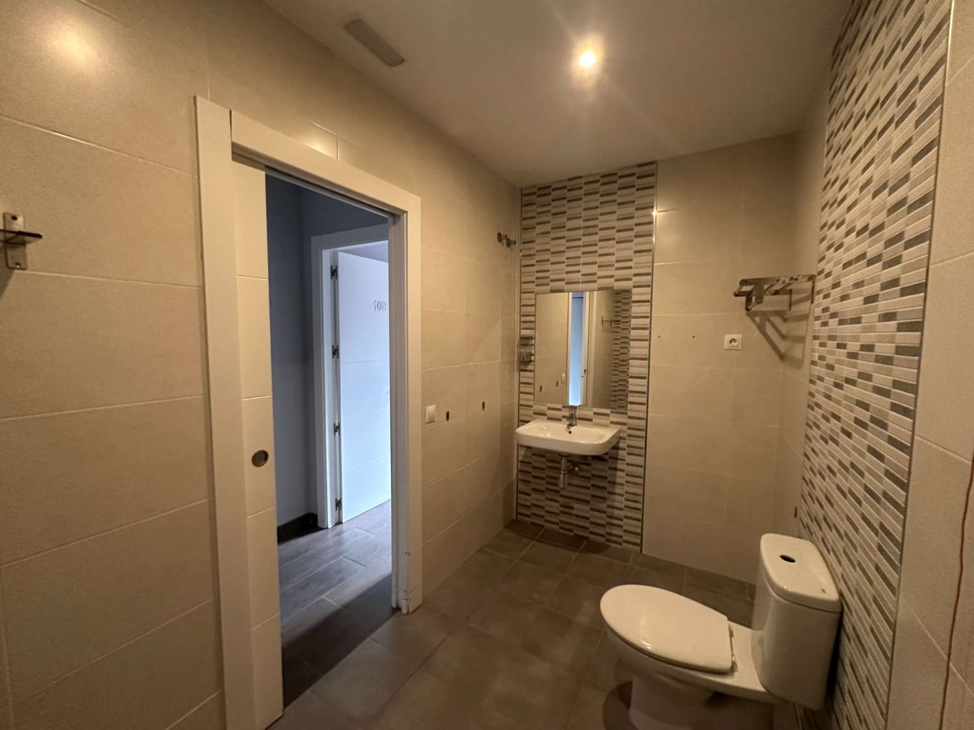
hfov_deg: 102.1
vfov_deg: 85.7
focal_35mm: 14
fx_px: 394
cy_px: 365
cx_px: 487
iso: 500
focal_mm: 2.22
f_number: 2.2
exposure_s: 1/50
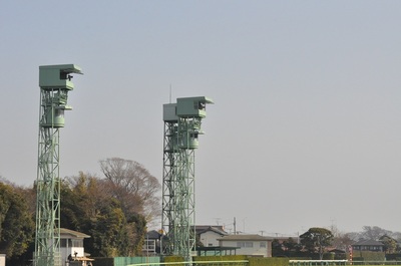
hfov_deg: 17.5
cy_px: 133
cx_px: 200
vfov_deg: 11.7
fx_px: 1301
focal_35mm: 117
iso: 1000
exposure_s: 1/800
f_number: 14
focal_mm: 78
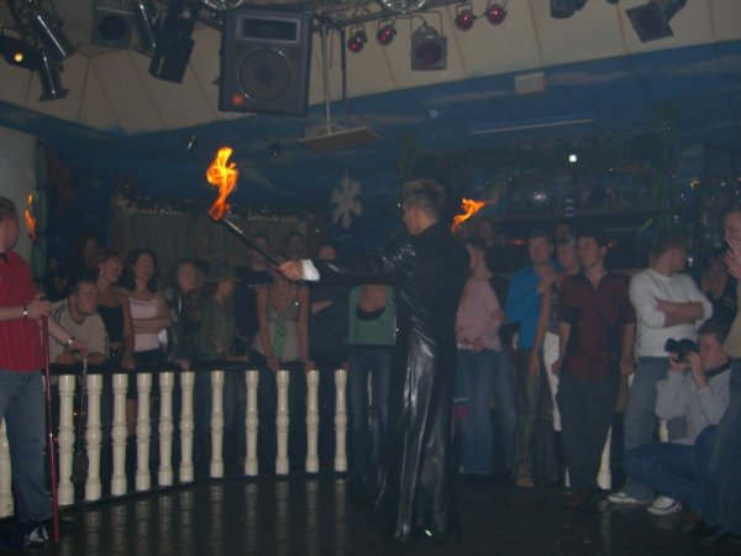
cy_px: 278
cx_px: 370
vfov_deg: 37.7
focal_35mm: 38
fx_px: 813
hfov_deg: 49.0
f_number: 2.8
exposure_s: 1/60
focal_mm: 7.9
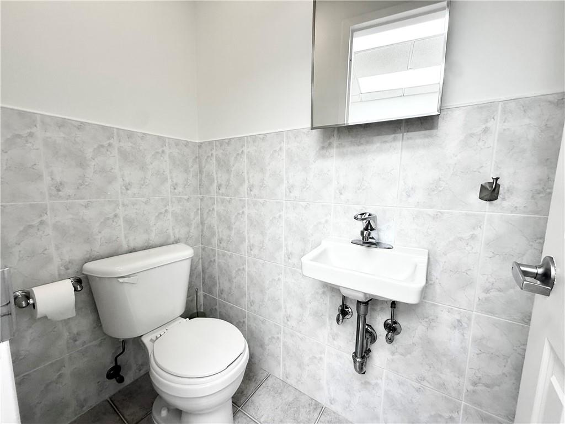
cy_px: 212
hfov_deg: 102.1
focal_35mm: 14
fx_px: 229
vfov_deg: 85.7
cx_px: 282
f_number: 2.2
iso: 125
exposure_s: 1/120
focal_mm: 2.22
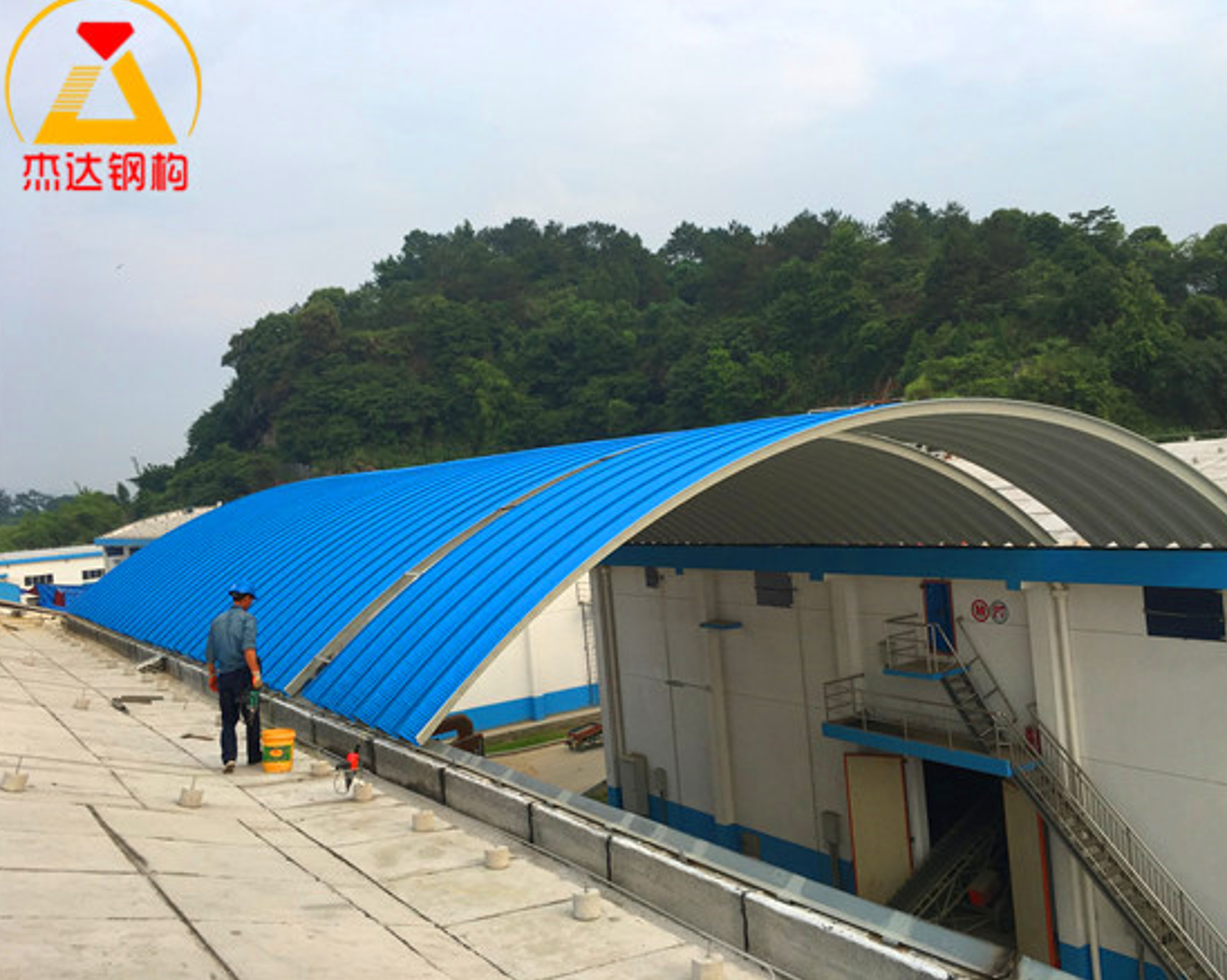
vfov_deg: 47.1
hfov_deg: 57.1
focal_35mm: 31
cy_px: 481
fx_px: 1125
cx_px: 658
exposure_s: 1/416
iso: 25
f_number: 2.2
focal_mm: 4.15
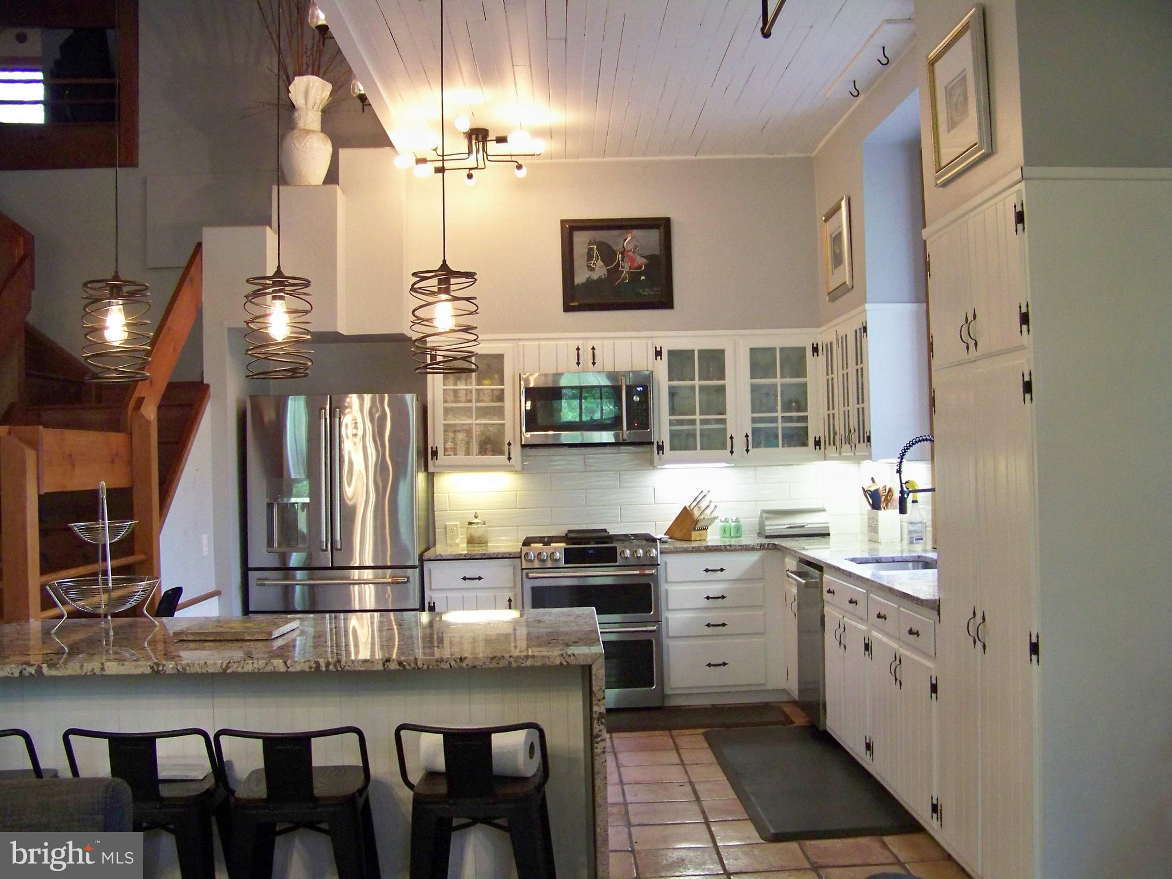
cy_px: 440
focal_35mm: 36
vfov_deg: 39.7
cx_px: 586
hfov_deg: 51.4
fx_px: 1219
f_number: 2.8
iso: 200
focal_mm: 5.85
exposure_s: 1/30
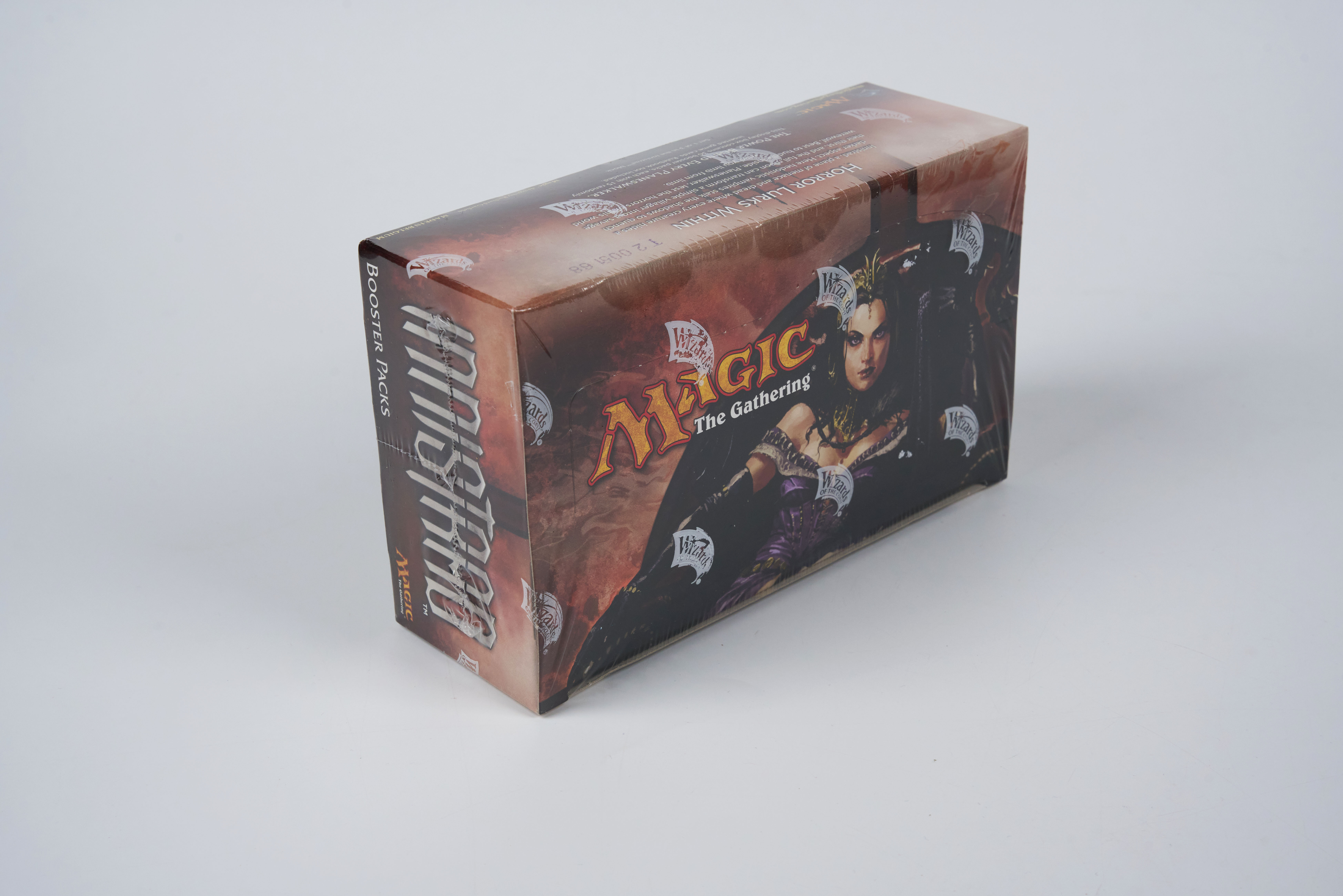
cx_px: 672
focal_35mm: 55
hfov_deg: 36.4
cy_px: 448
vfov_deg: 24.7
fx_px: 2041
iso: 800
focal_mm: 54.7
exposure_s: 1/60
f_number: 13
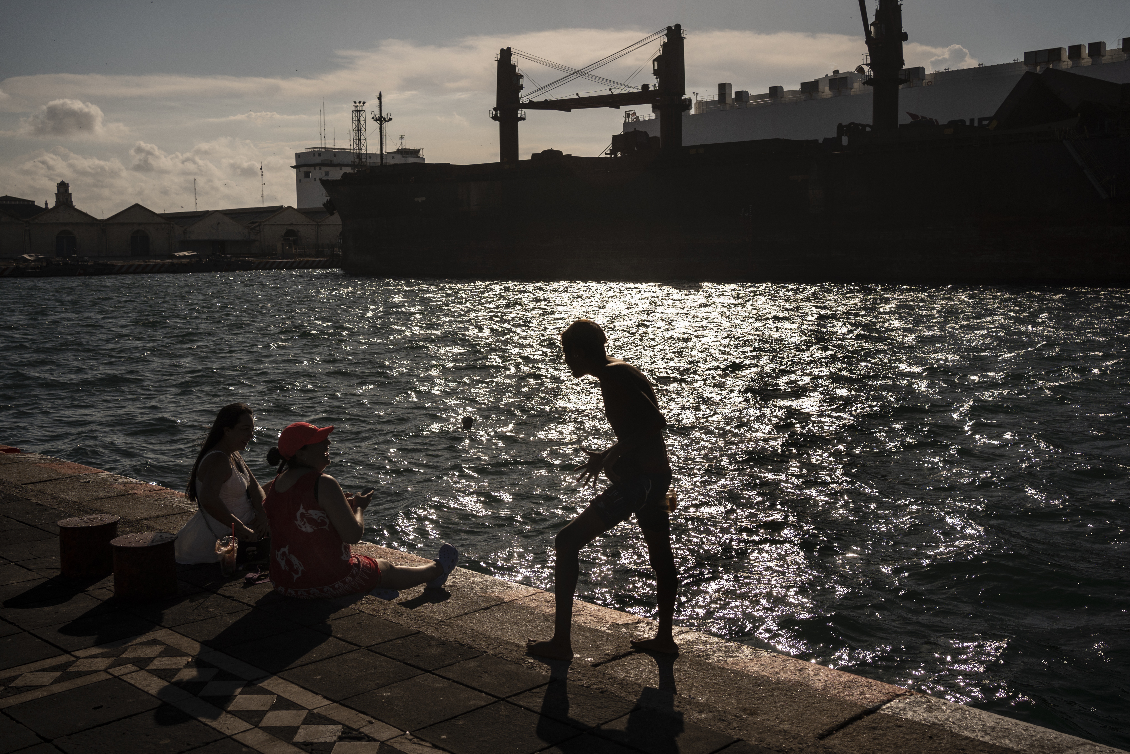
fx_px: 1099
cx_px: 565
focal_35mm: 35
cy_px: 377
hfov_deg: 54.4
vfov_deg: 37.9
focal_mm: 35
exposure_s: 1/4000
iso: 100
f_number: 5.6
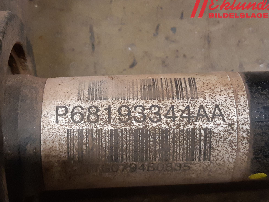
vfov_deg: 51.4
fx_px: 210
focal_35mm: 27
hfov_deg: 65.3
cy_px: 99
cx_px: 134
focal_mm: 3.93
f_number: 1.7
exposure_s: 1/50
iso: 250
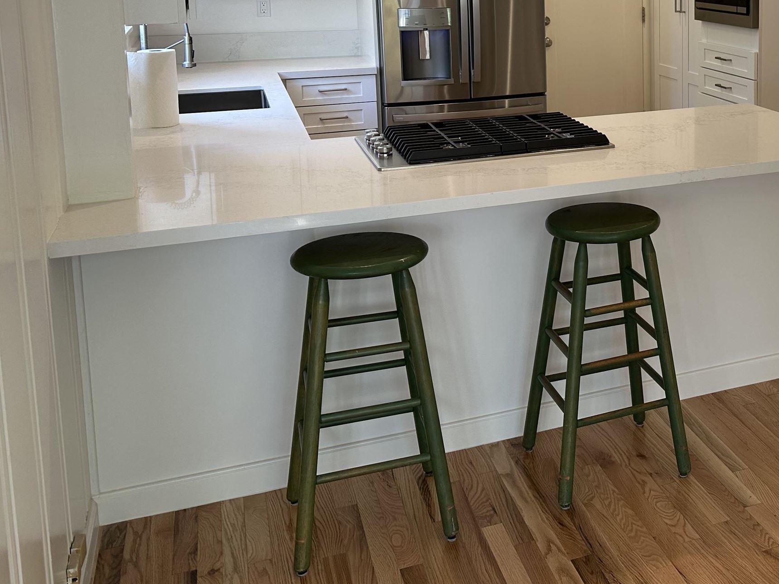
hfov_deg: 40.8
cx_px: 690
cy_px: 85
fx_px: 968
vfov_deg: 32.3
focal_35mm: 43
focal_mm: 6.86
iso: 80
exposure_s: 1/170
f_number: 1.78
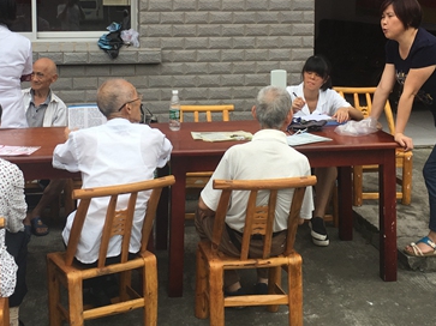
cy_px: 56
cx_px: 198
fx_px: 705
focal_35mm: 56
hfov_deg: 34.3
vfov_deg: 25.5
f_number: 2.2
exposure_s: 1/506
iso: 25
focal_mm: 4.15
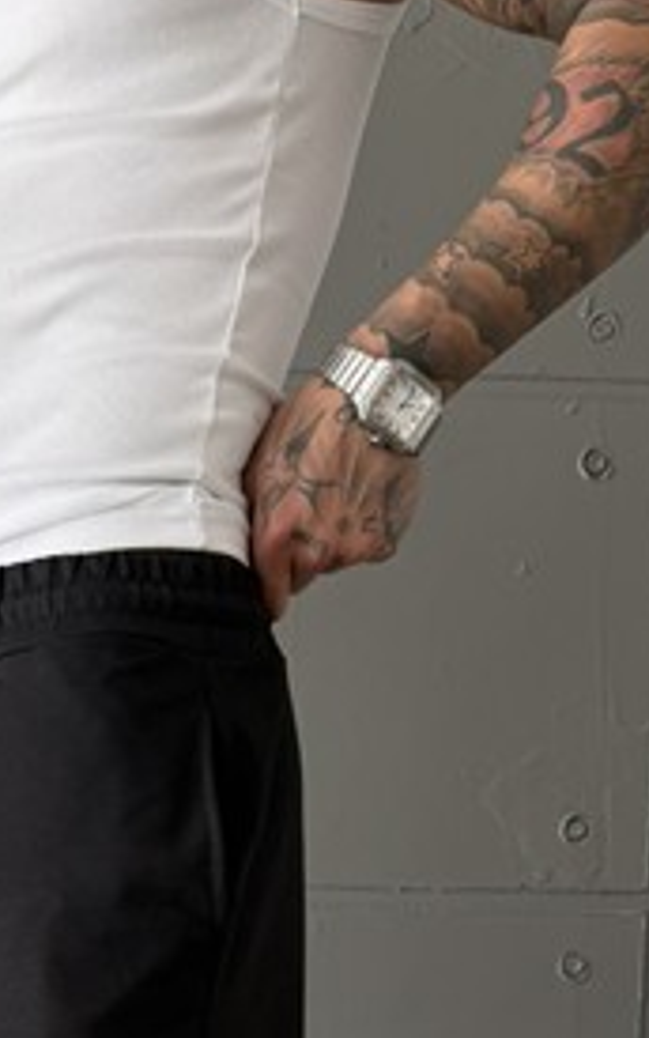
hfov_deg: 17.3
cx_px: 23
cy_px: 1355
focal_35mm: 74
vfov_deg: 24.3
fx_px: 2093
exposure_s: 1/238
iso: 80
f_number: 1.78
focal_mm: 6.76
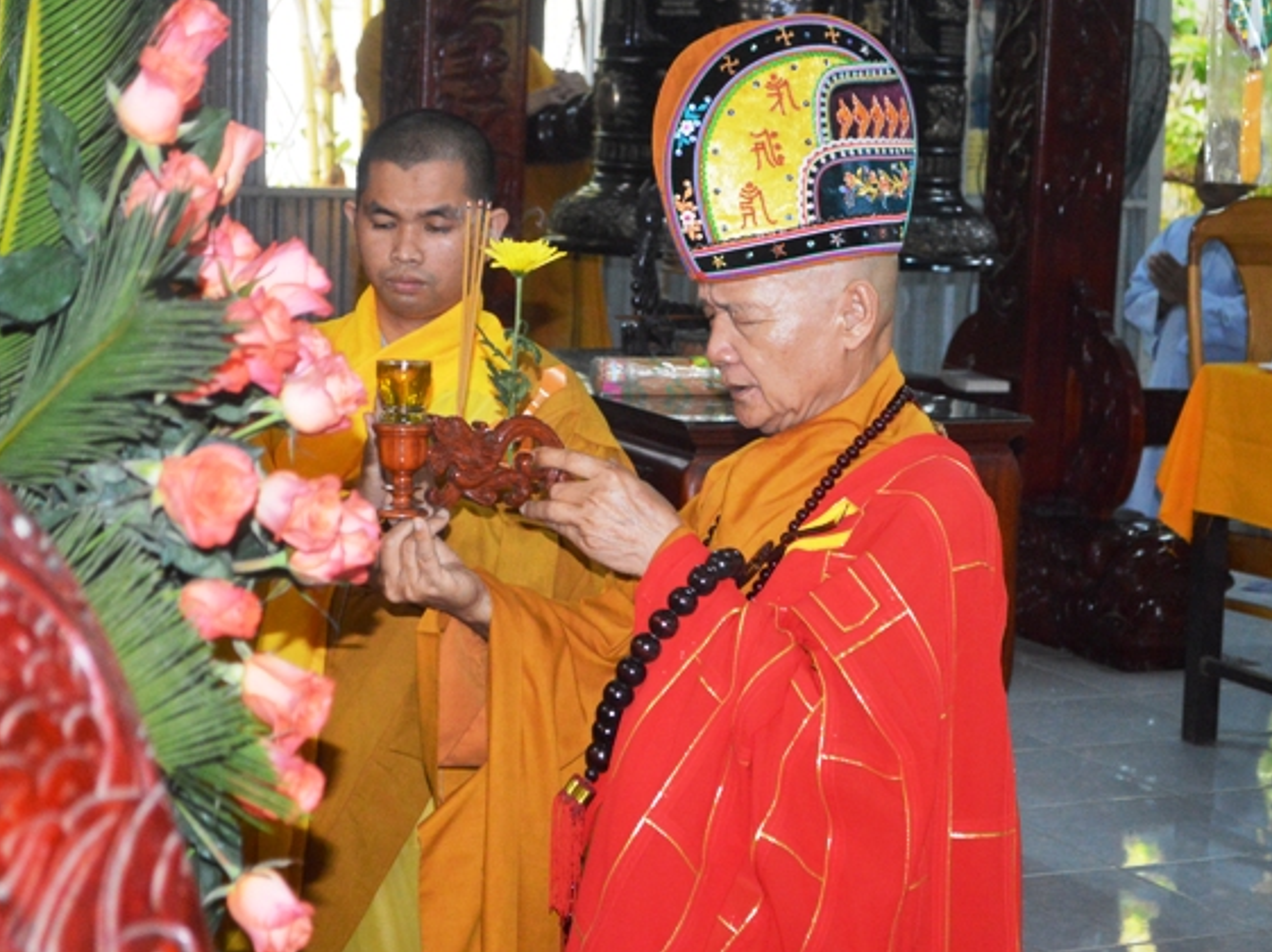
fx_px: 2901
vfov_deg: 18.6
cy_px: 471
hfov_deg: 24.7
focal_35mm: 79
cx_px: 712
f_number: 5.6
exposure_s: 1/60
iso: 3200
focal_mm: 48
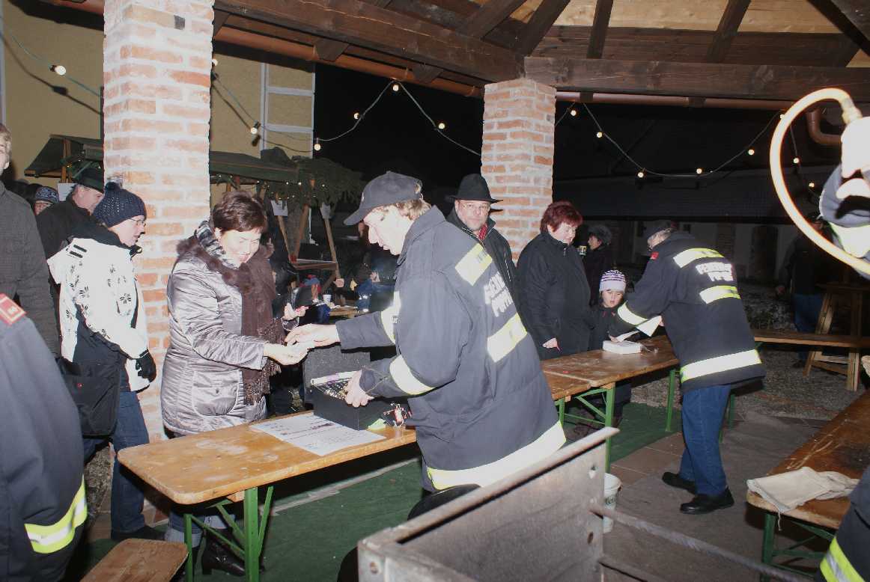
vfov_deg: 48.1
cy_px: 291
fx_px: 653
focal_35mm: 27
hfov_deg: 67.3
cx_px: 435
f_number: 5.6
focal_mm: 18
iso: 400
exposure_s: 1/60
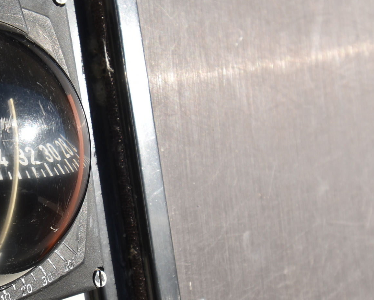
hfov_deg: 29.3
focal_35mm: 61
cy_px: 176
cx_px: 15
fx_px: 675
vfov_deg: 25.0
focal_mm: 20
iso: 200
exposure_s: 1/500
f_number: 8
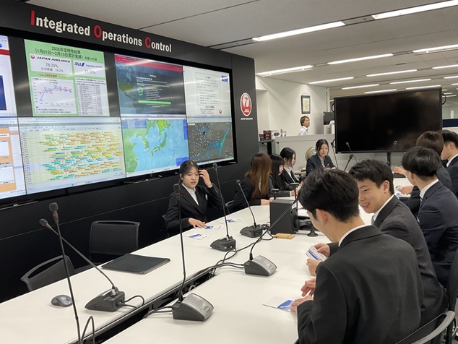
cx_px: 231
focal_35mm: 32
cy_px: 182
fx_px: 424
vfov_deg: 44.2
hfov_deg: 56.8
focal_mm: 3
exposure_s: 1/60
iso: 40
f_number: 1.8
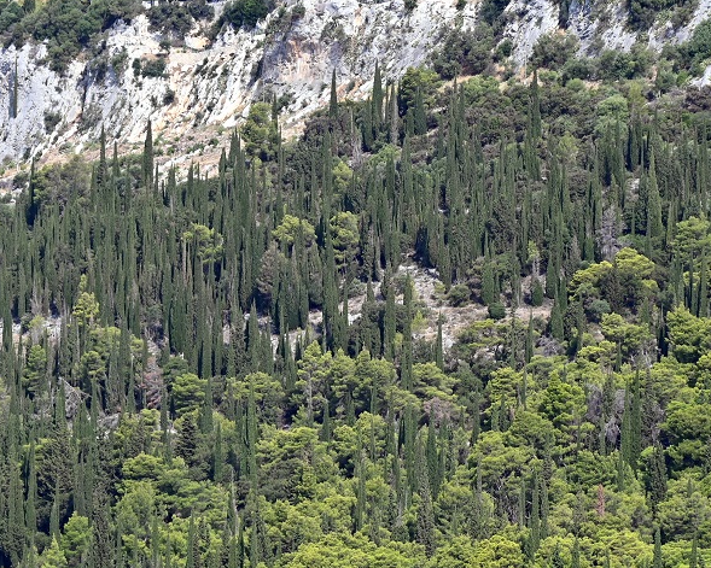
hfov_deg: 6.0
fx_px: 6754
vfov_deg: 4.8
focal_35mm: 321
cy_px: 317
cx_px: 346
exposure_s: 1/1000
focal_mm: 155
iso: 200
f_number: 5.6
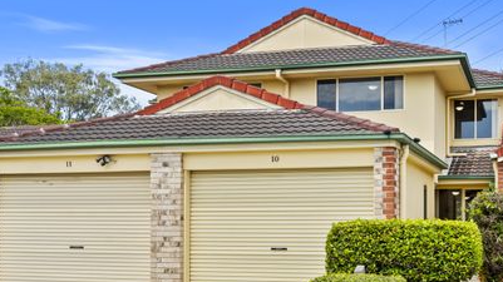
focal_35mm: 43
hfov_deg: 47.2
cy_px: 172
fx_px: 573
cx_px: 291
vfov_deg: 27.6
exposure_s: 1/200
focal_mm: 35
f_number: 6.3
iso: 200
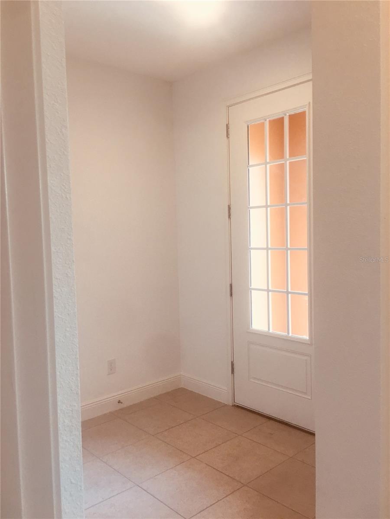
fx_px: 436
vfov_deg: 61.7
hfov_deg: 48.2
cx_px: 195
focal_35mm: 29
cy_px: 260
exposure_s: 1/40
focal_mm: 4.15
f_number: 2.2
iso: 32
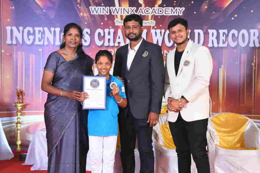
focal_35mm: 68
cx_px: 130
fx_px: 488
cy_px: 86
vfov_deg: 20.2
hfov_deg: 29.9
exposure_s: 1/160
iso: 500
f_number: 7.1
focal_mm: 45
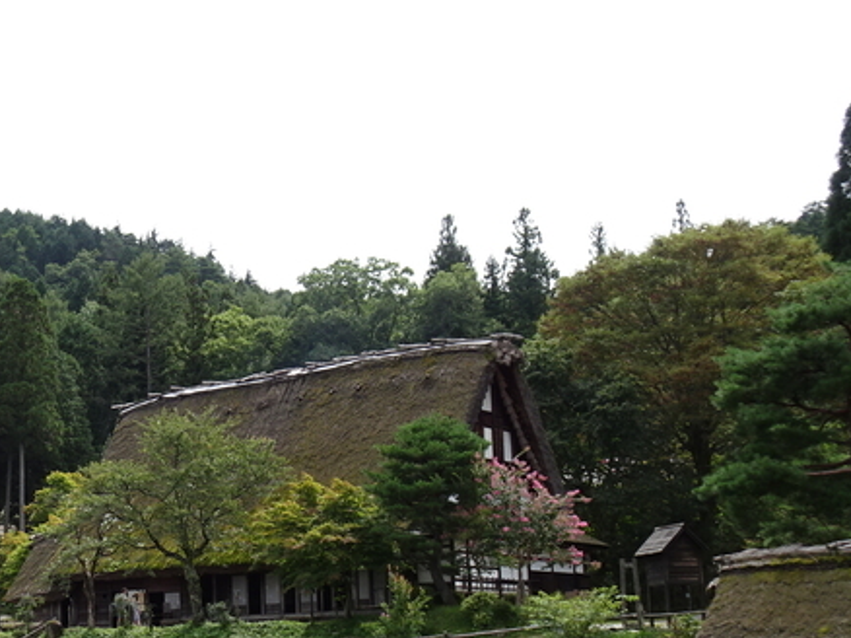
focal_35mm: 64
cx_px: 87
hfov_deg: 29.1
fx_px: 1573
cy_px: 469
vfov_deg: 22.7
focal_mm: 5.98
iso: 80
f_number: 4
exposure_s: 1/400
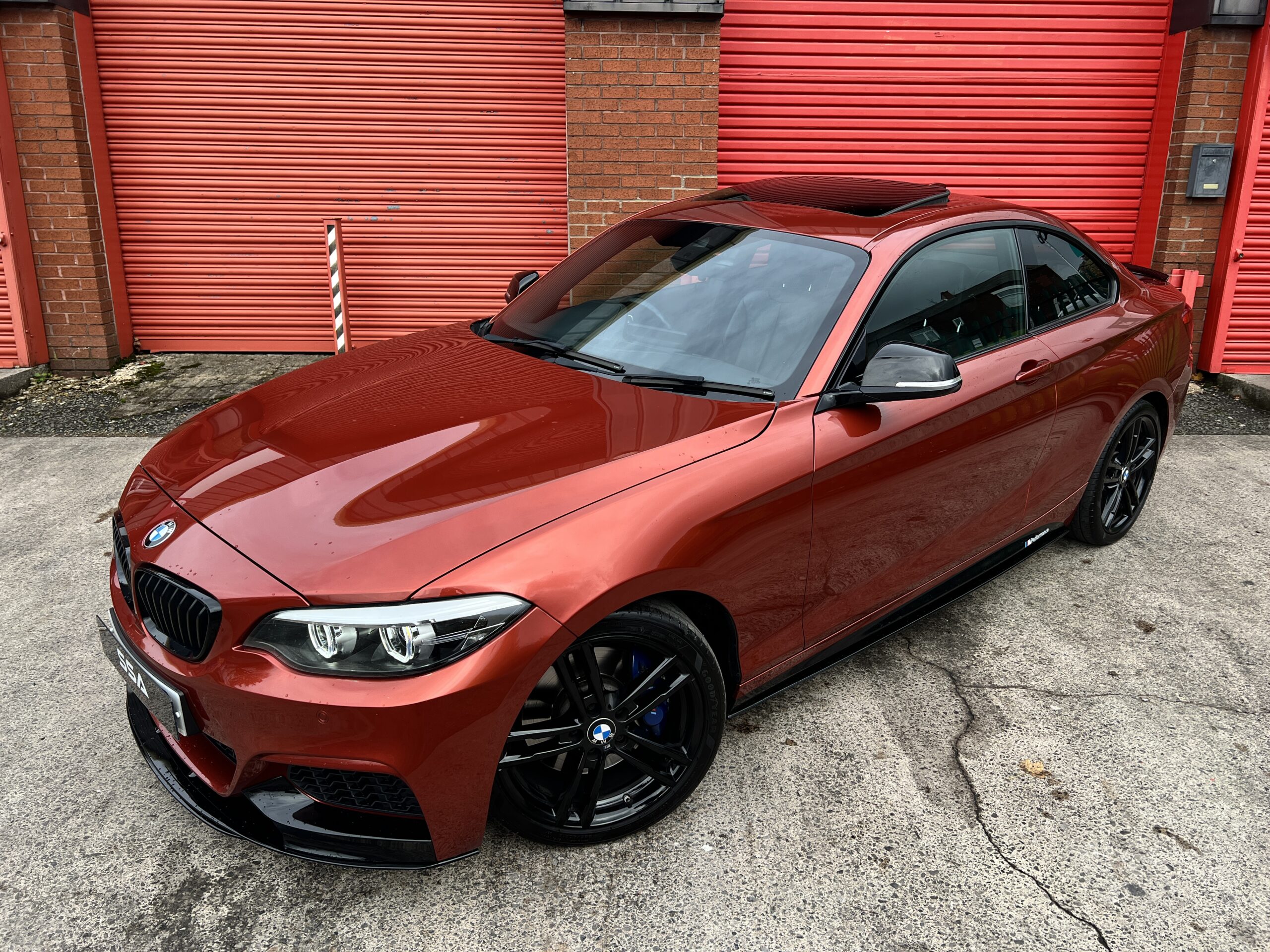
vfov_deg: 53.1
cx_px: 635
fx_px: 954
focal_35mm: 26
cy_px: 476
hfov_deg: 67.3
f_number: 1.5
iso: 50
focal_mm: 5.7
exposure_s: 1/758
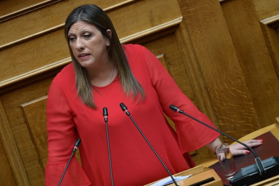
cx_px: 140
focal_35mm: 470
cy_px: 93
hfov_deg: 4.4
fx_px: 3642
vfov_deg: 2.9
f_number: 6
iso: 2800
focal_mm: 470
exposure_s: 1/250
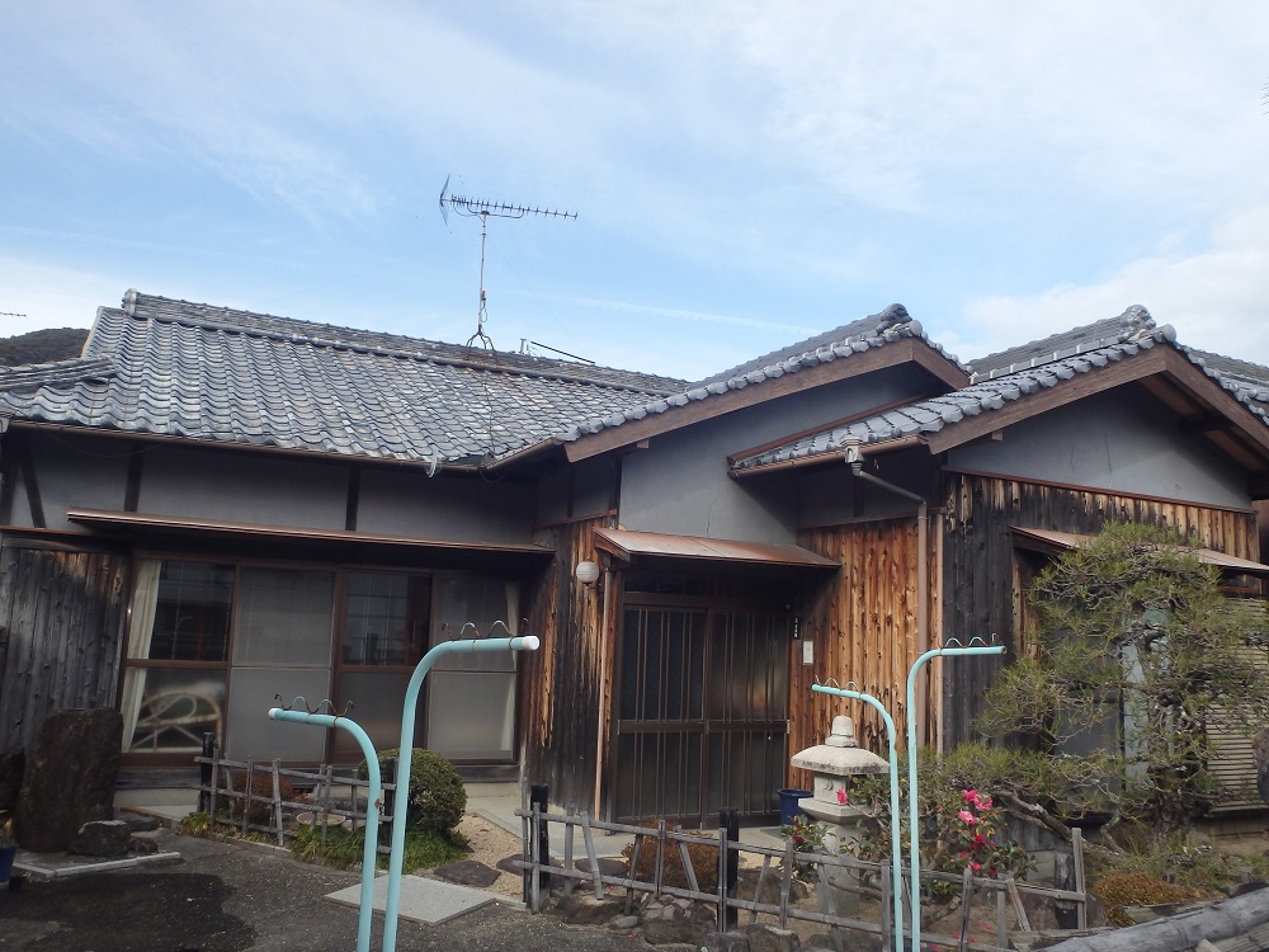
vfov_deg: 49.7
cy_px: 476
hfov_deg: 63.4
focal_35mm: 28
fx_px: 1026
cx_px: 634
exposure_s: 1/500
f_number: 3.9
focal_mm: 5
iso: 125
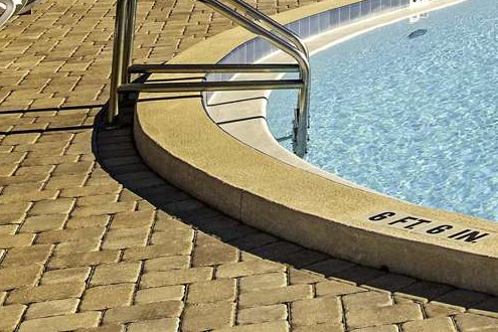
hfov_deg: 19.1
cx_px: 761
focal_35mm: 93
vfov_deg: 12.8
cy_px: -336
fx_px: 1286
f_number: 5.6
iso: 320
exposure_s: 1/4000
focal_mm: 15
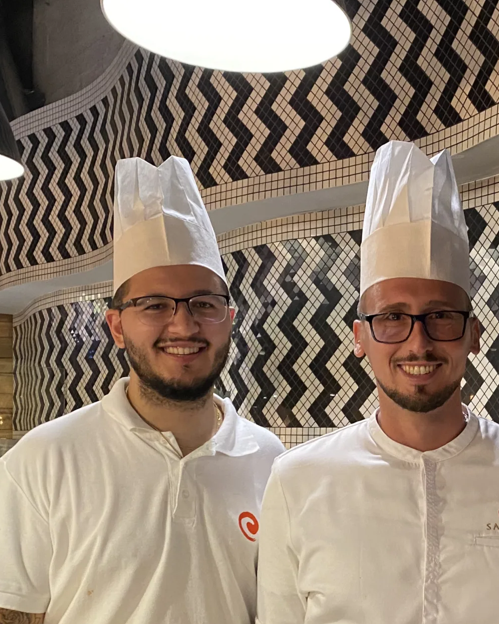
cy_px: 479
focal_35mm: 52
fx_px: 959
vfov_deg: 35.1
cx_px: 441
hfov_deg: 28.1
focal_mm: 4.25
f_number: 1.8
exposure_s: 1/50
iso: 400
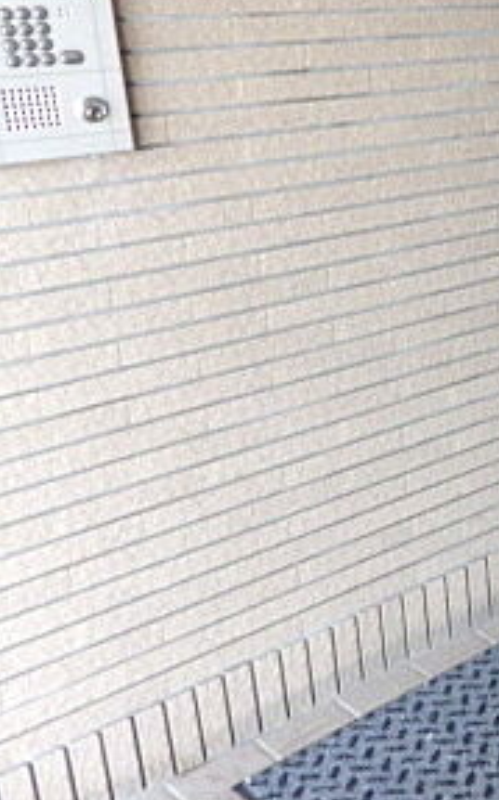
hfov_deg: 19.7
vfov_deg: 38.5
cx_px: 845
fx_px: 1133
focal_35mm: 52
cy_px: 270
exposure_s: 1/45
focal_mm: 4
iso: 320
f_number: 3.1
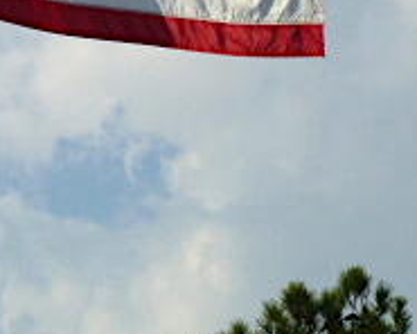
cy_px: -102
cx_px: 88
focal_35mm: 435
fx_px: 5369
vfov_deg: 3.6
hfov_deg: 4.4
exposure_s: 1/1300
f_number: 5.4
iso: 100
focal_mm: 23.1
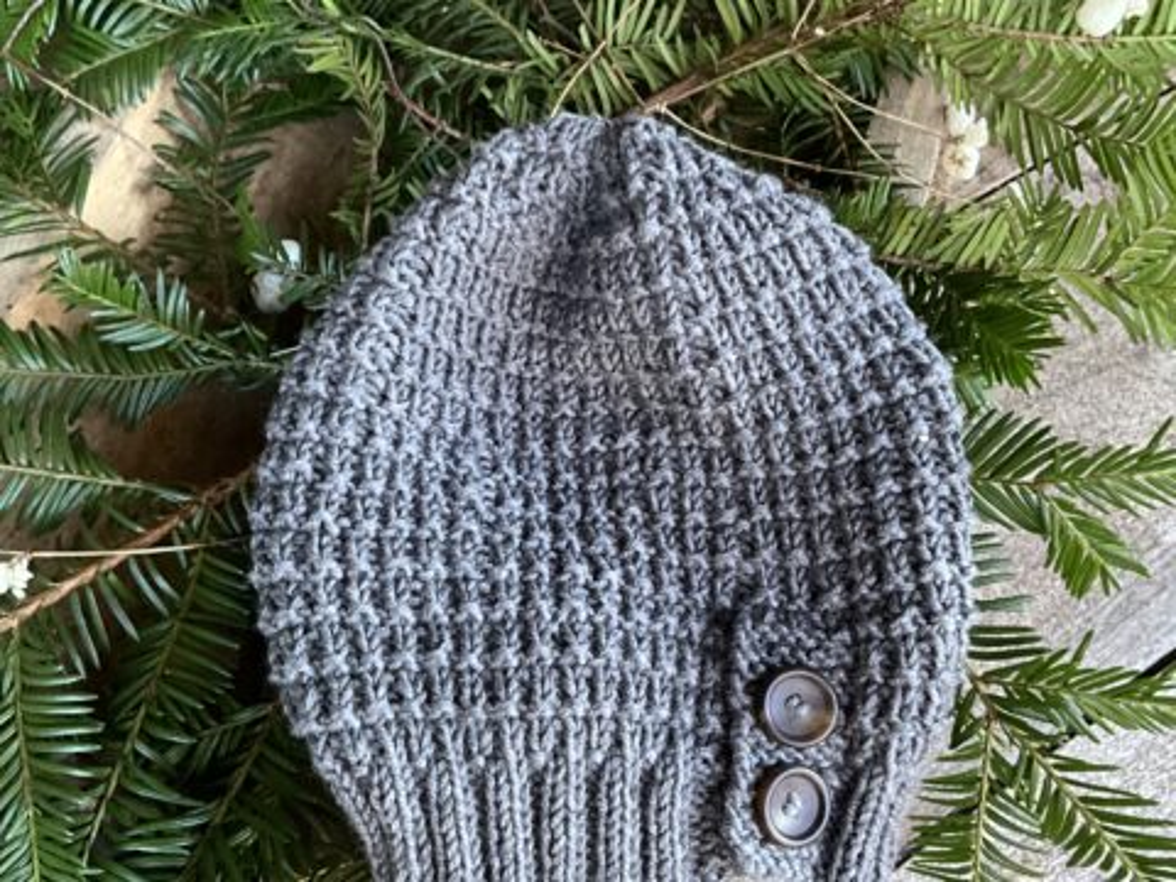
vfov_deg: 48.2
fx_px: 985
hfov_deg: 61.7
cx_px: 588
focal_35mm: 29
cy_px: 441
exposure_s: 1/60
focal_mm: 3
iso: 200
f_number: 1.8
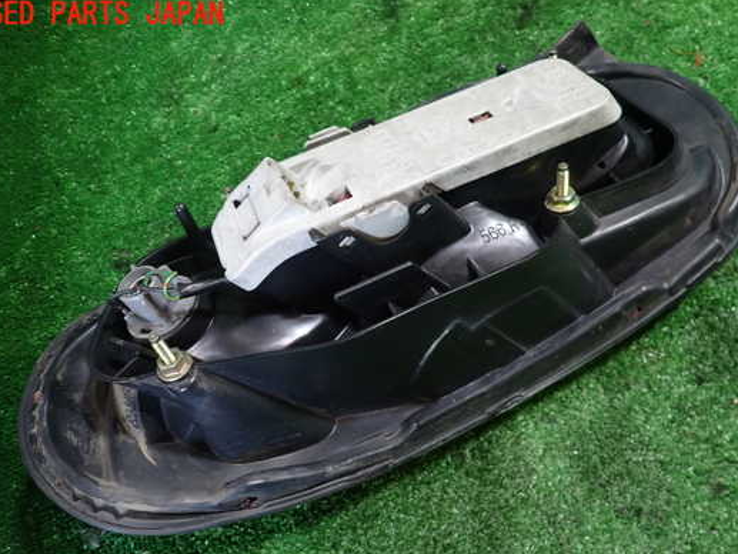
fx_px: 618
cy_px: 318
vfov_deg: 48.1
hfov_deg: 61.6
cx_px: 393
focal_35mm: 29
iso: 250
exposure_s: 1/30
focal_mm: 4.5
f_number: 2
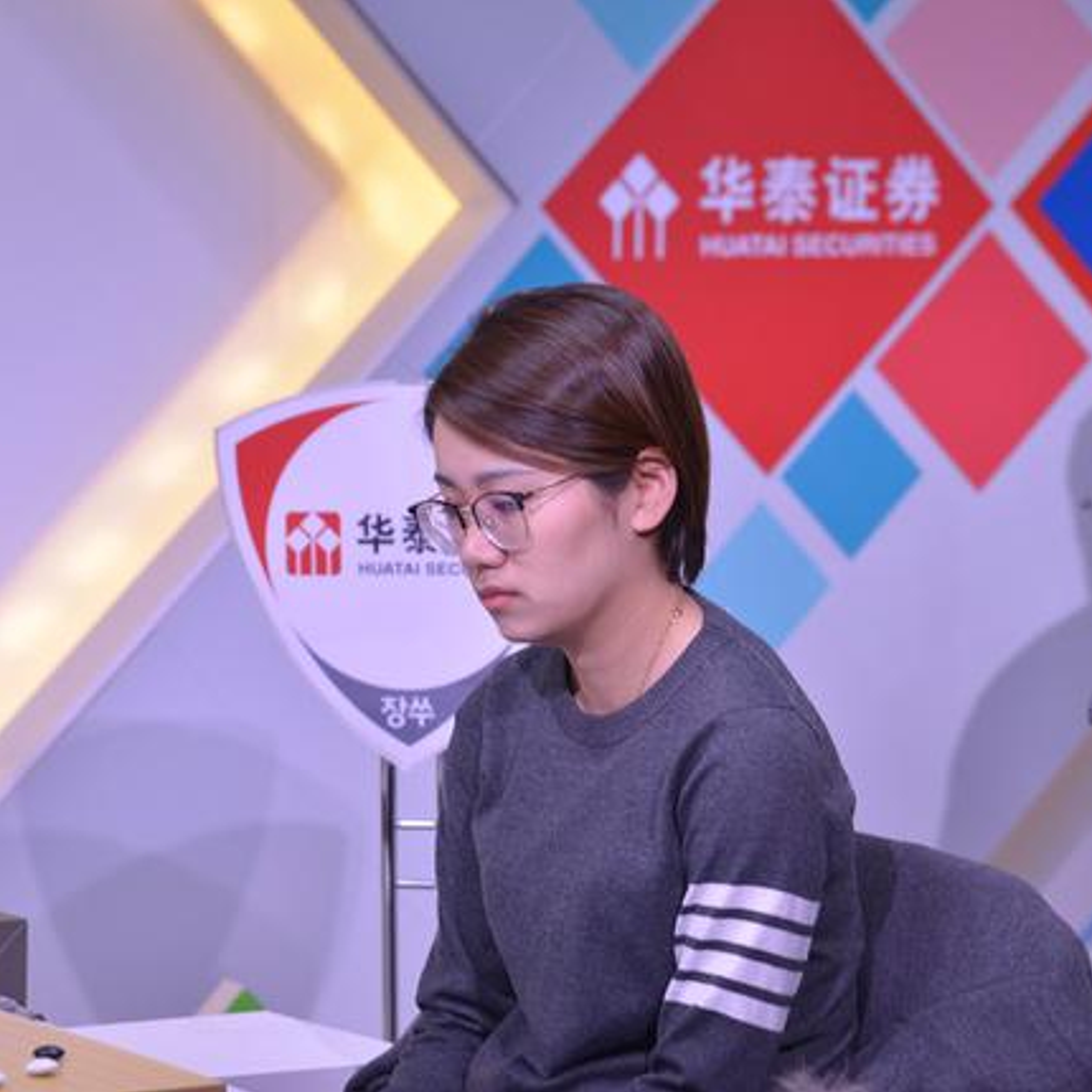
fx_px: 5496
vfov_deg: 11.3
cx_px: 455
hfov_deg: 11.3
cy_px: 547
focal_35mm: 154
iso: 1000
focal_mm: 120
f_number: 5.6
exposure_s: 1/100
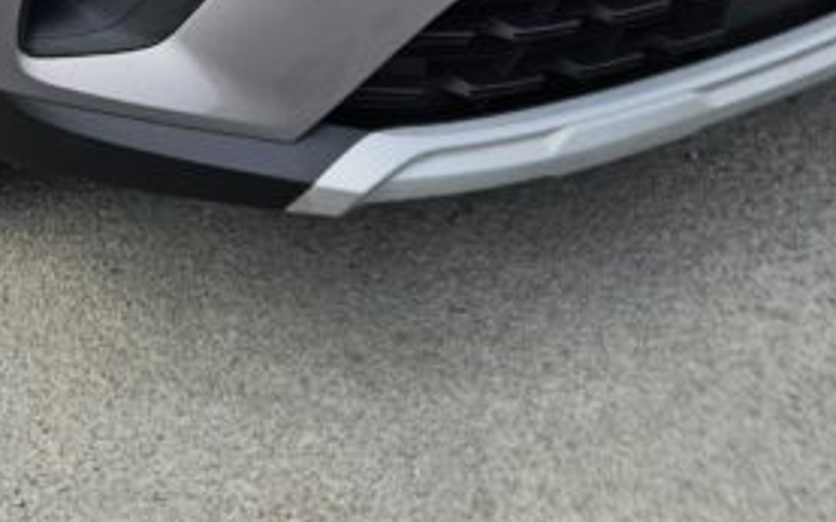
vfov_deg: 13.1
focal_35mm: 90
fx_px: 2050
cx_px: 30
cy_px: -425
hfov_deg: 22.3
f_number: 1.8
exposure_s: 1/268
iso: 25
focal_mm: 5.4
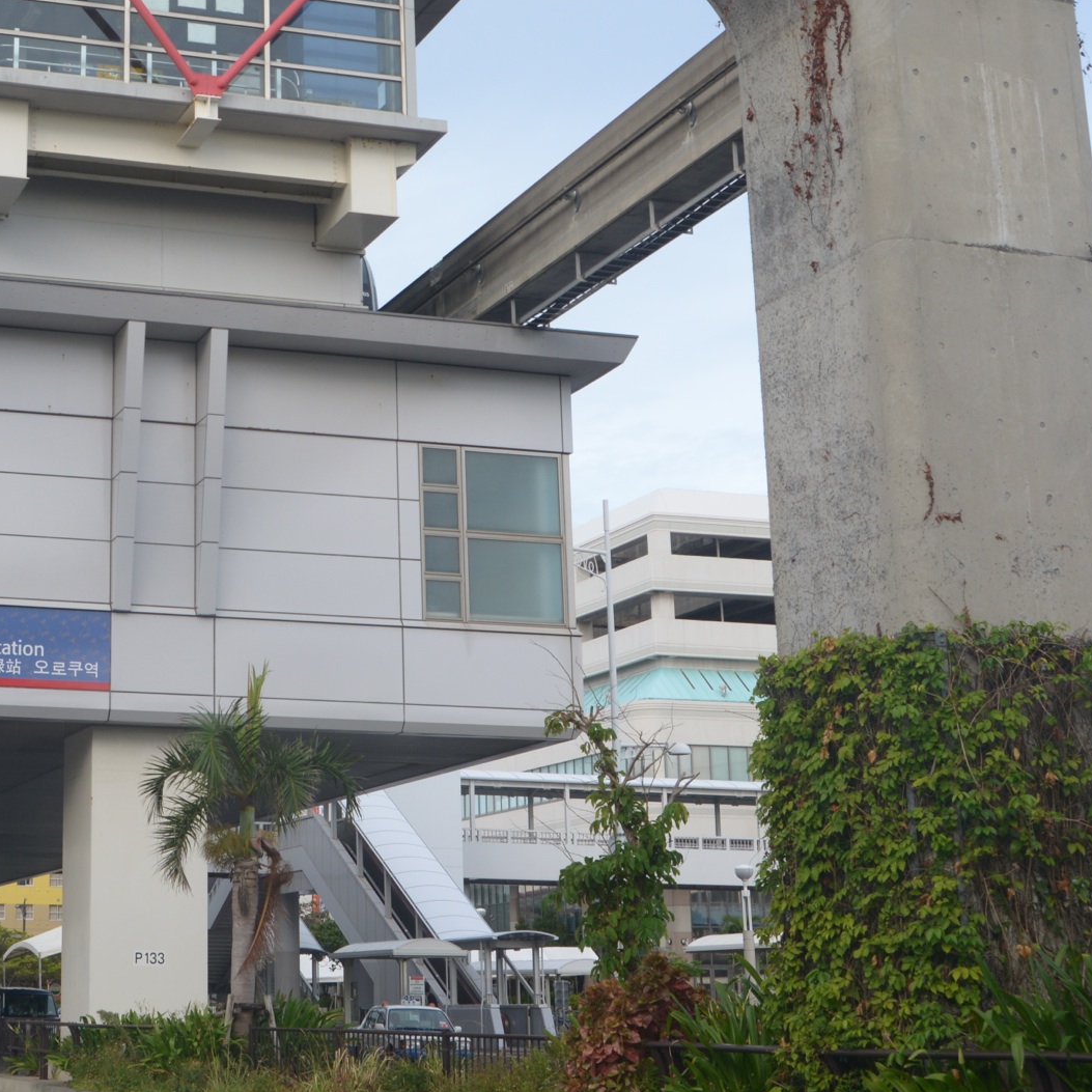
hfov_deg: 25.8
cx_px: 159
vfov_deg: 26.4
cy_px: 397
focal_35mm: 65
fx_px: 2320
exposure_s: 1/250
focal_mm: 35
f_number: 8
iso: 400
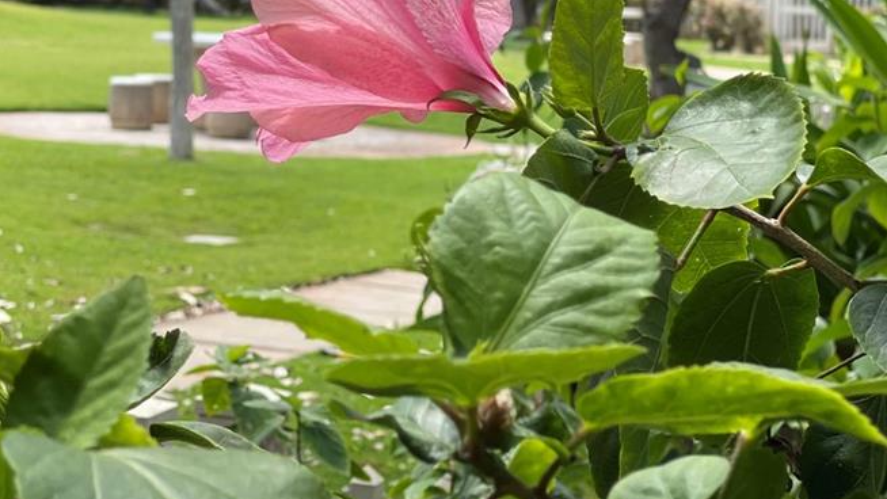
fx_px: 3011
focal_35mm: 128
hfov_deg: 16.8
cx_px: 392
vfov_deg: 9.4
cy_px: -77
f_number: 2.2
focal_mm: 7.5
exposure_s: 1/389
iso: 20
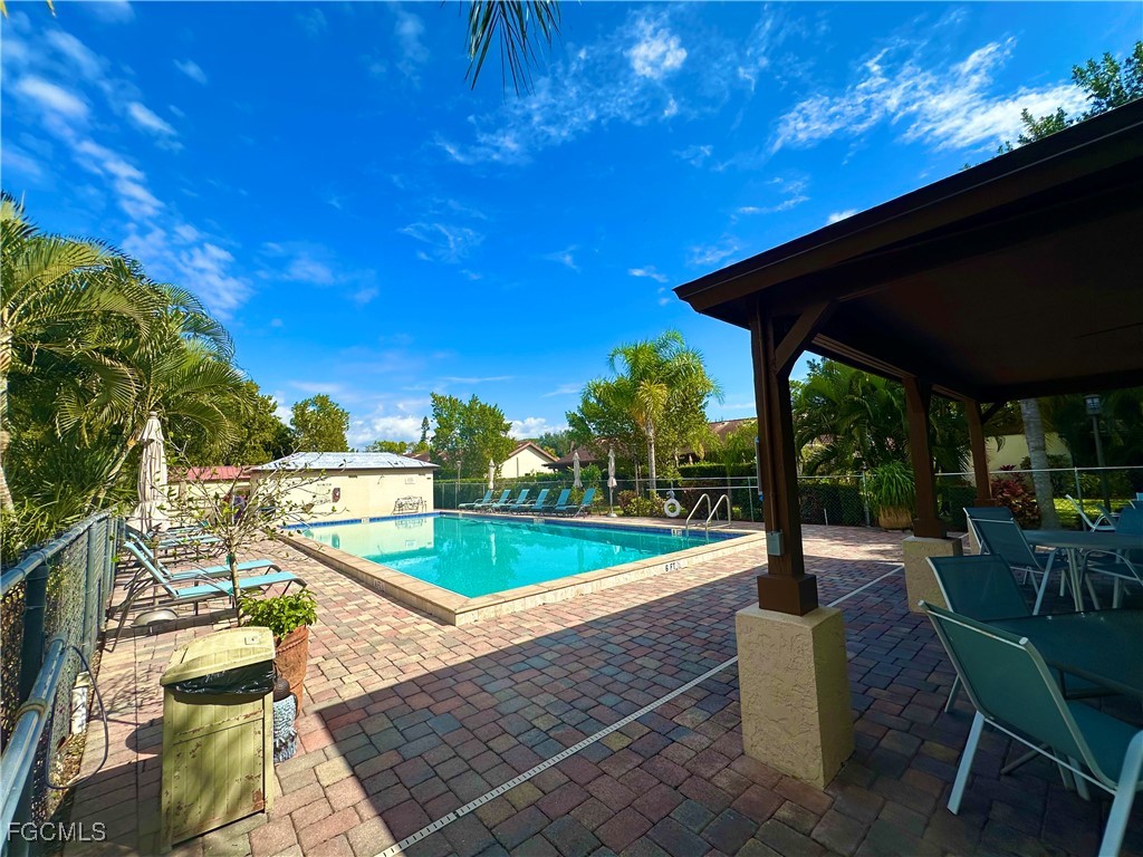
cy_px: 428
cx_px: 572
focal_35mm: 14
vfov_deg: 85.7
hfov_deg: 102.1
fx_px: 462
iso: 50
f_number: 2.2
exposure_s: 1/2353
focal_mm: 2.22
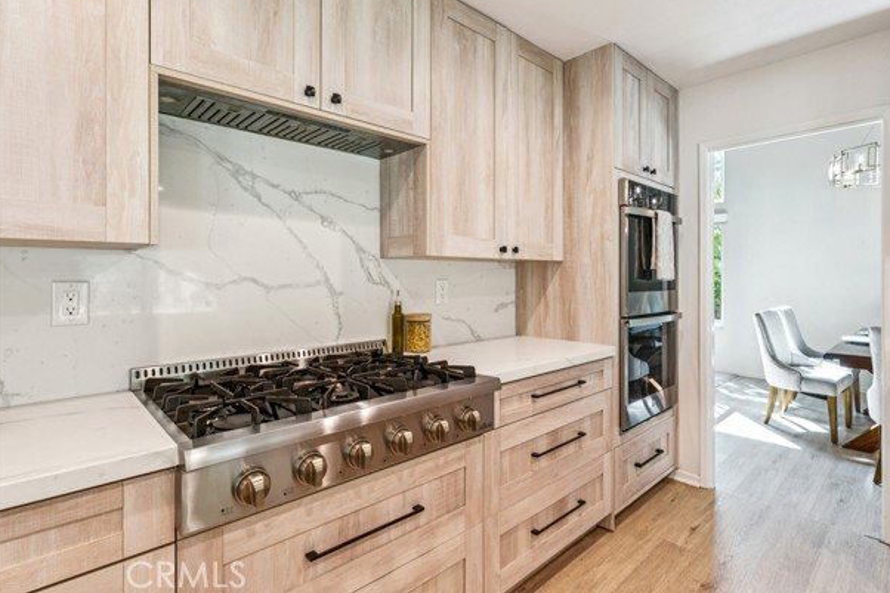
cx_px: 467
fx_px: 444
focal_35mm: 18
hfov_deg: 90.1
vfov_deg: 67.4
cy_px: 281
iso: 100
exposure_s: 1/2.5
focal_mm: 16.9
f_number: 13
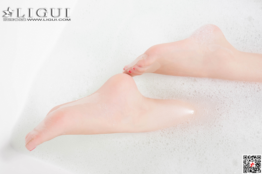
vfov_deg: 36.9
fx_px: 262
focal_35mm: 36
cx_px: 131
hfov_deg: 53.1
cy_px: 88
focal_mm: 35
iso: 100
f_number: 13
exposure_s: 1/125
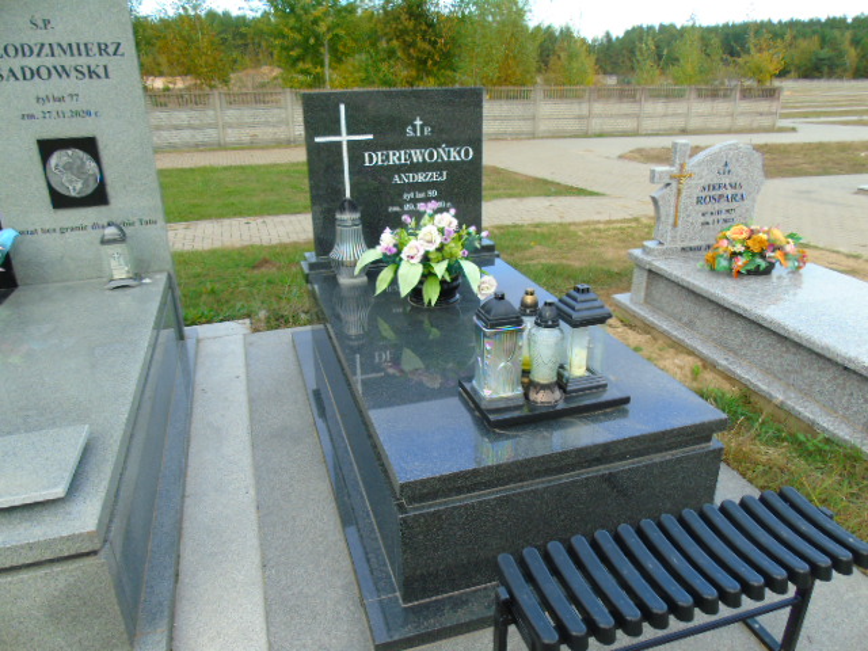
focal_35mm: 25
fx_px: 627
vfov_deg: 54.9
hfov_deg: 69.4
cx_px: 434
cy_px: 326
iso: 80
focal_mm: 4.4
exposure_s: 1/160
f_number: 3.4
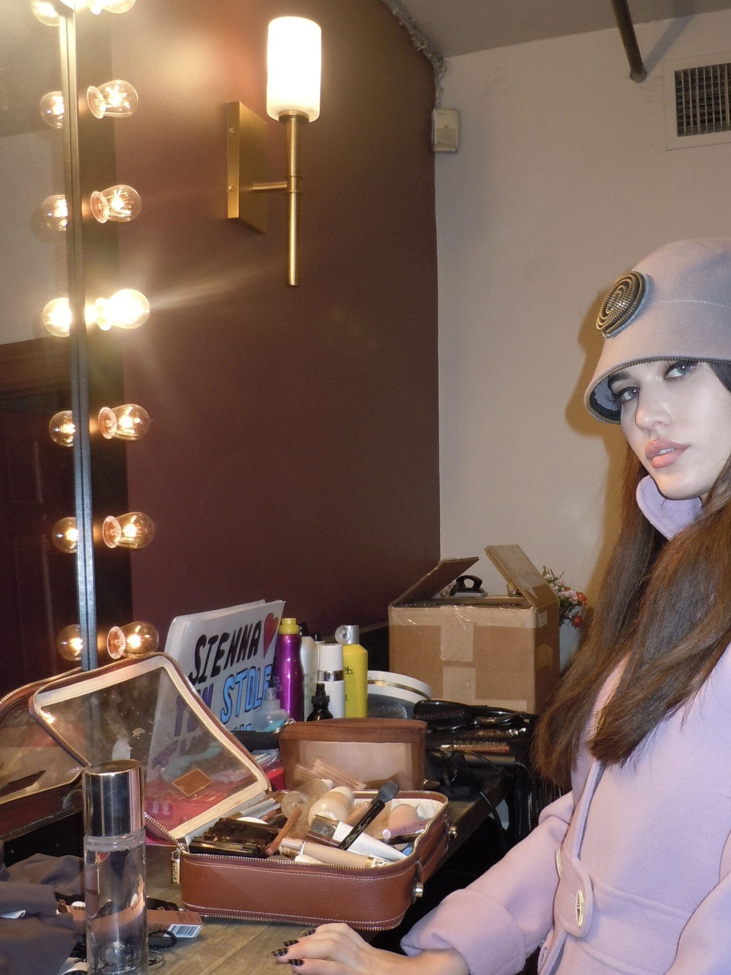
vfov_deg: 50.1
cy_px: 455
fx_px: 1042
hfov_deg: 38.4
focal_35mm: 37
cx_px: 468
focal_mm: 5
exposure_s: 1/25
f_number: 3.7
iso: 200
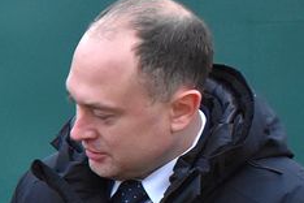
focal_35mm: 208
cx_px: -347
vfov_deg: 6.5
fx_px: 1753
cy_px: 344
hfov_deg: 9.2
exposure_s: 1/500
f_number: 4
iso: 2800
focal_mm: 27
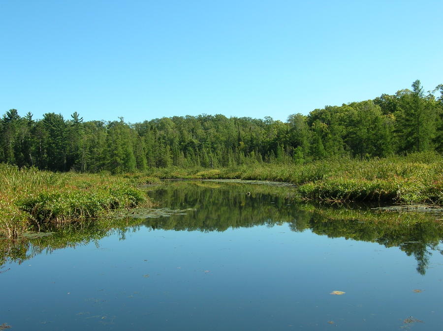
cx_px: 222
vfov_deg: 28.0
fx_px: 665
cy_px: 166
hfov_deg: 36.9
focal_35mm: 52
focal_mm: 8.7
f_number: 4.2
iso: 50
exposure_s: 1/346
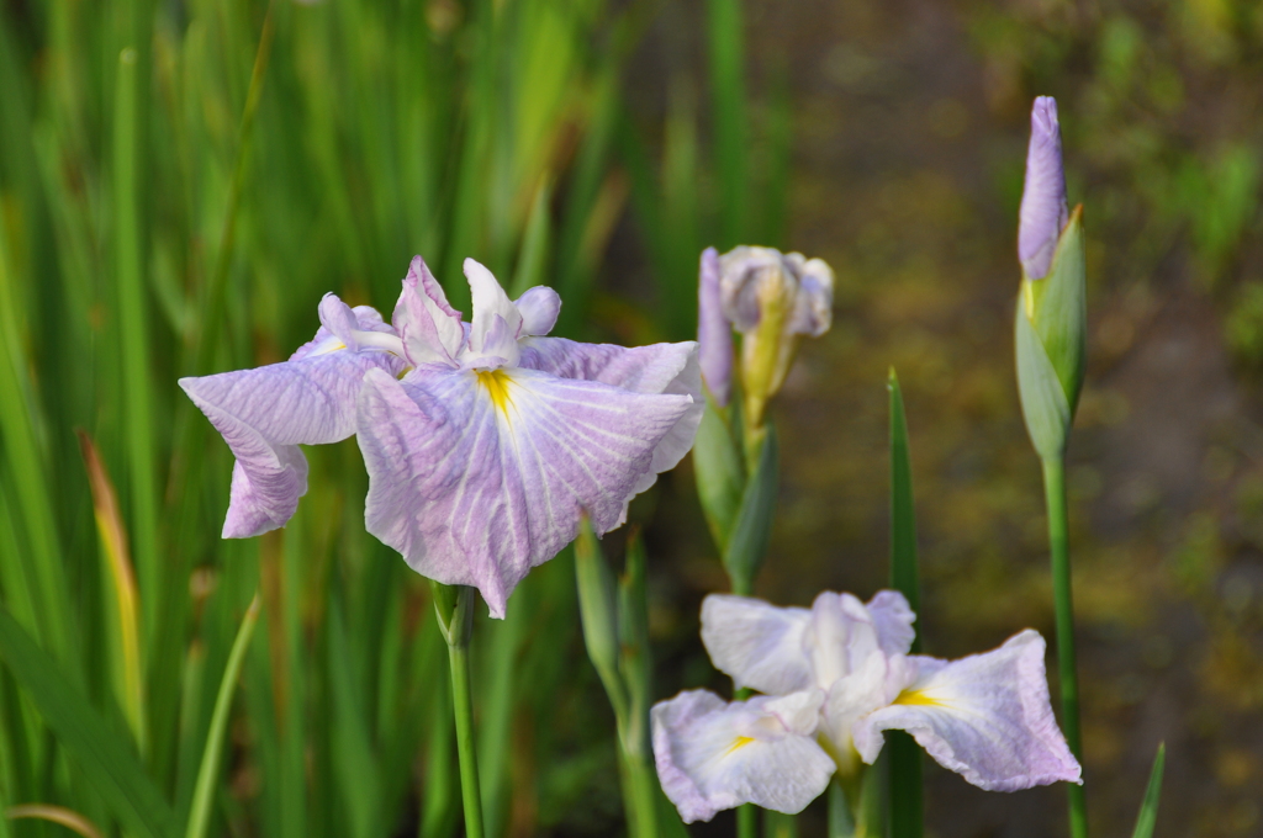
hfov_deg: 14.4
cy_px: 419
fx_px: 4993
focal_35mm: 142
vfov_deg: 9.6
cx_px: 632
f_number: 5.6
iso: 200
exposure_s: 1/500
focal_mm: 95
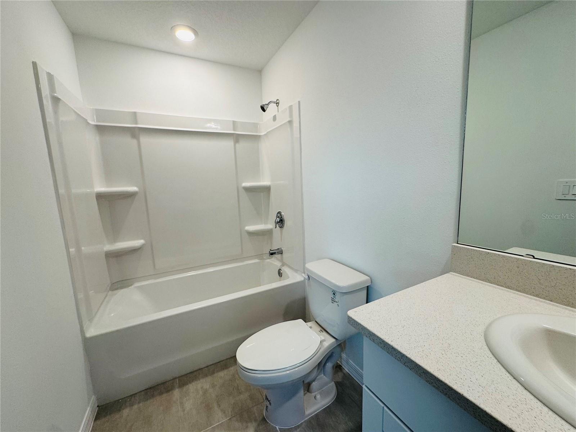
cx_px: 288
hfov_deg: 102.1
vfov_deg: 85.7
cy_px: 216
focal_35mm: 14
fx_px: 233
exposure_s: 1/120
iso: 100
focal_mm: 2.22
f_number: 2.2
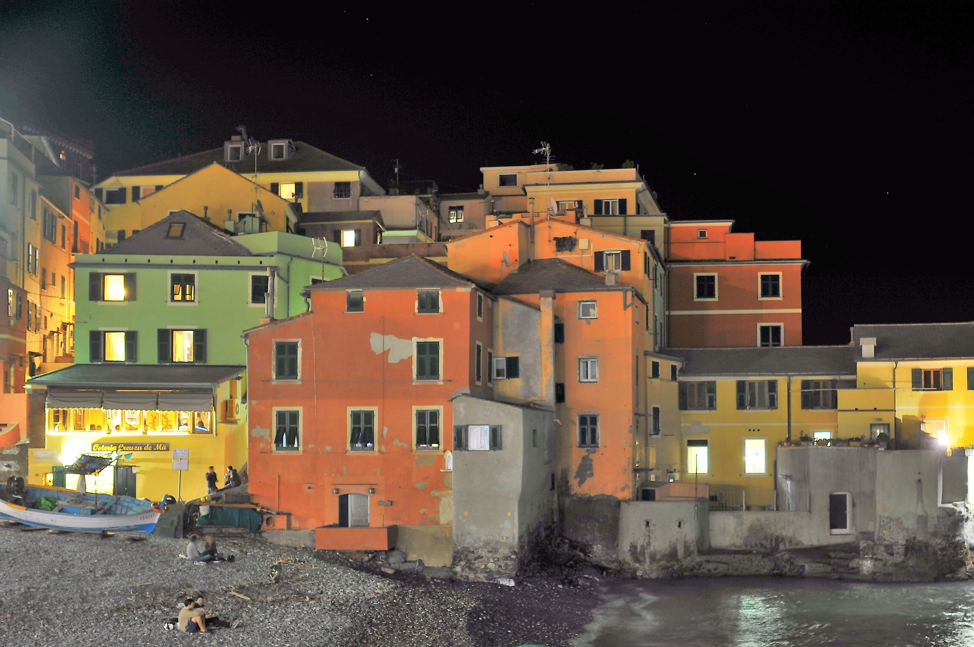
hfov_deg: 54.5
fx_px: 946
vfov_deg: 37.8
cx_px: 487
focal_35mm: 35
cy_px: 324
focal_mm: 35
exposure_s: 1/1.3
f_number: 1.4
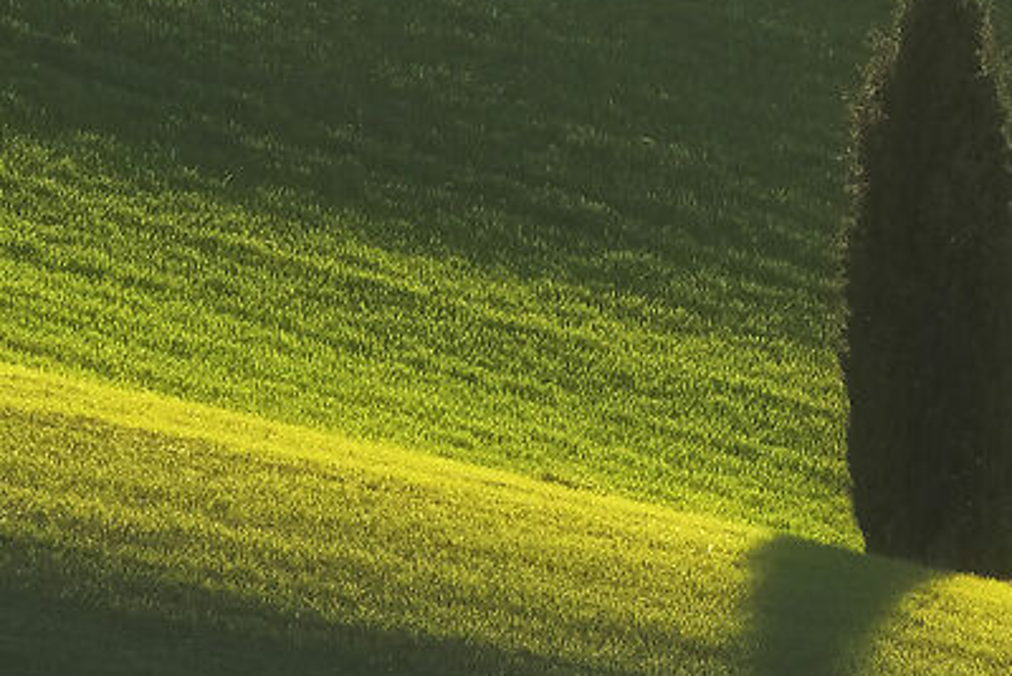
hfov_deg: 1.2
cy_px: 306
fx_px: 48085
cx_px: 1741
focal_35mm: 1710
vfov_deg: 0.8
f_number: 9
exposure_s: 1/170
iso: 200
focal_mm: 189.7
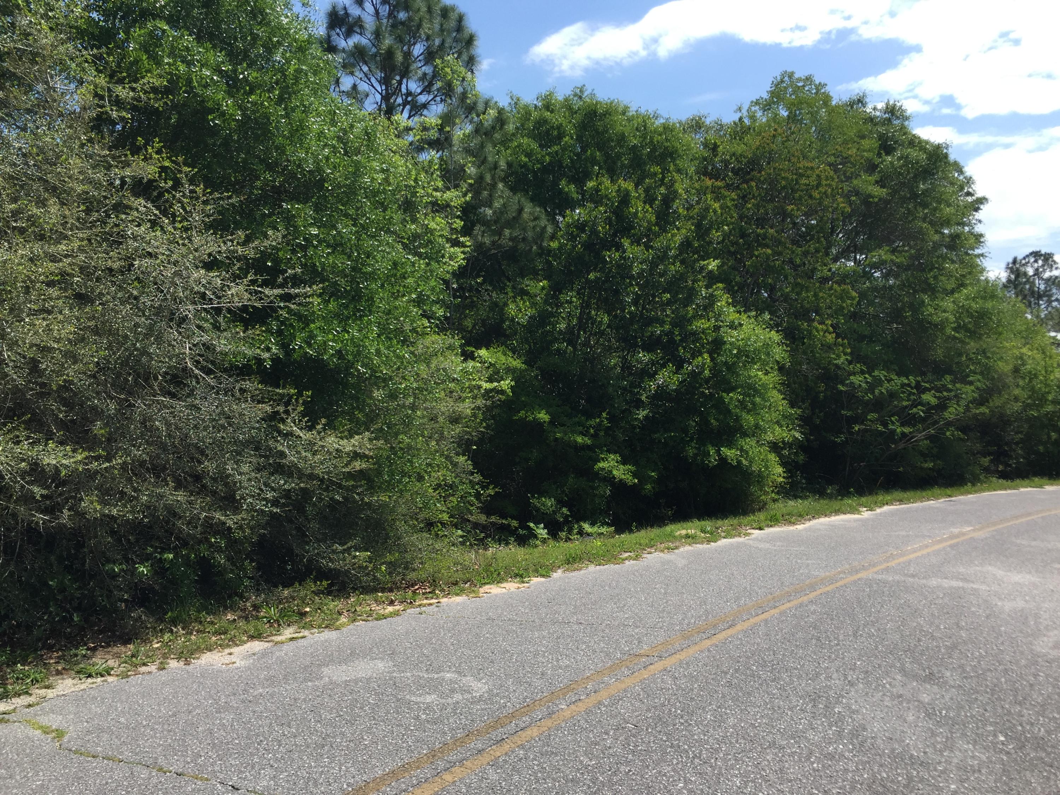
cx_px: 530
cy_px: 398
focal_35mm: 29
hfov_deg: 61.7
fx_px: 888
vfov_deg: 48.2
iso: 32
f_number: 2.2
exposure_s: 1/1522
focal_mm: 4.15
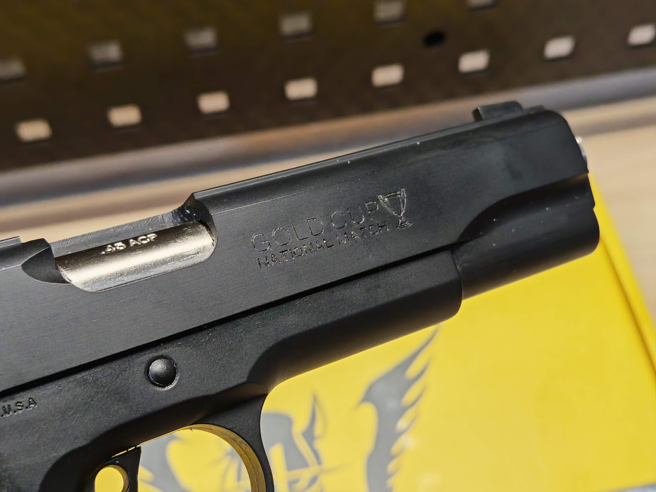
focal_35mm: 48
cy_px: 246
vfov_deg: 30.3
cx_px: 328
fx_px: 910
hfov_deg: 39.7
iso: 125
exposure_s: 1/100
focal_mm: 6.83
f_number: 2
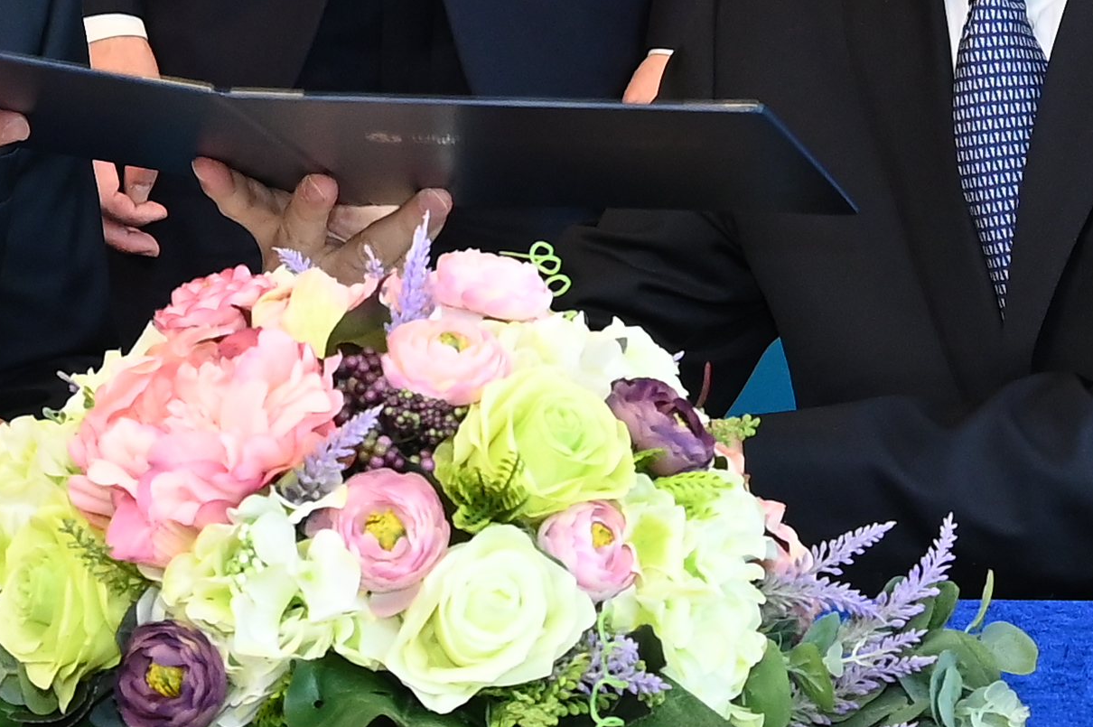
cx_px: 369
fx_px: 5764
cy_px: -583
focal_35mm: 190
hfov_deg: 10.8
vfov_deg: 7.0
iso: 1600
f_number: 6.3
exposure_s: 1/125
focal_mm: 38
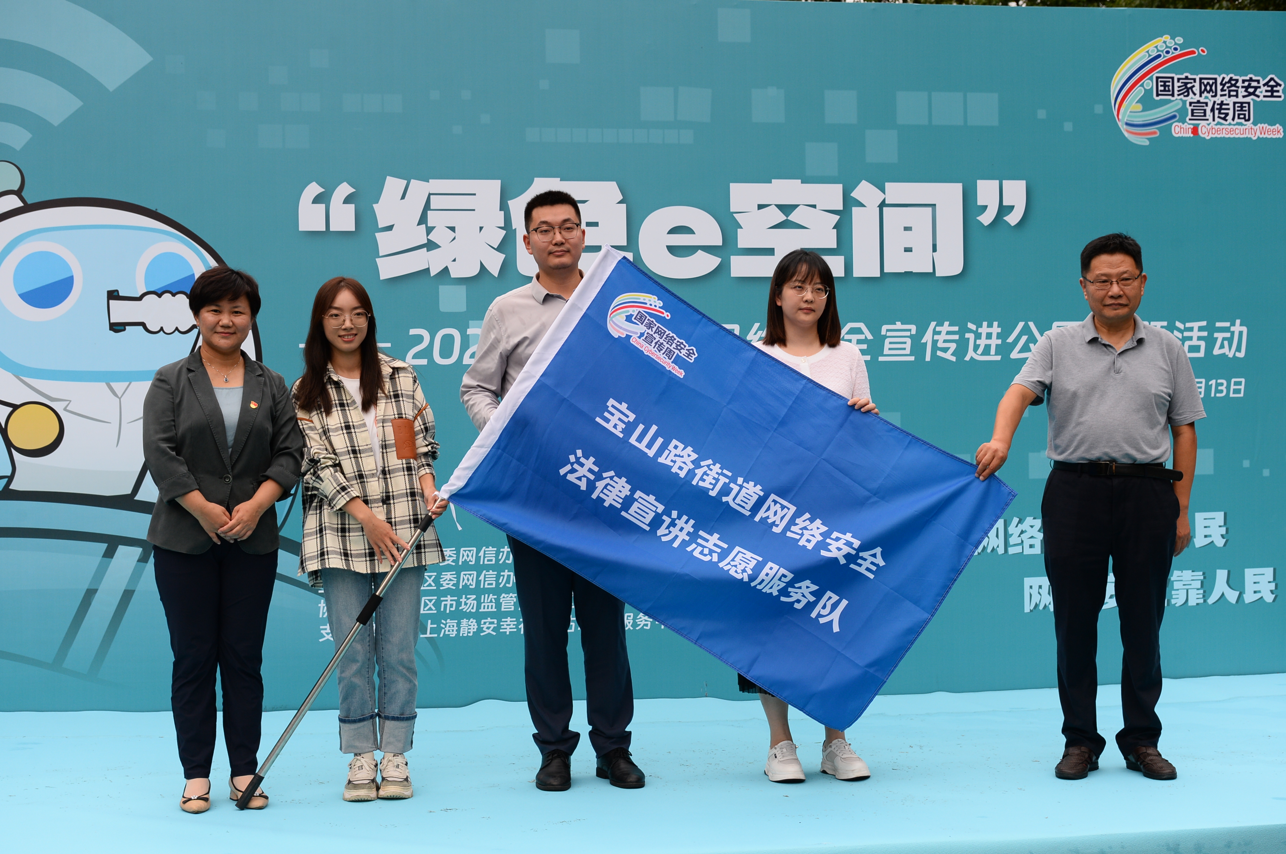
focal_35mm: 48
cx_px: 643
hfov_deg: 41.2
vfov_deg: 28.0
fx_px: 1713
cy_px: 427
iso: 640
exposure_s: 1/1250
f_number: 6.3
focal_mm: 48
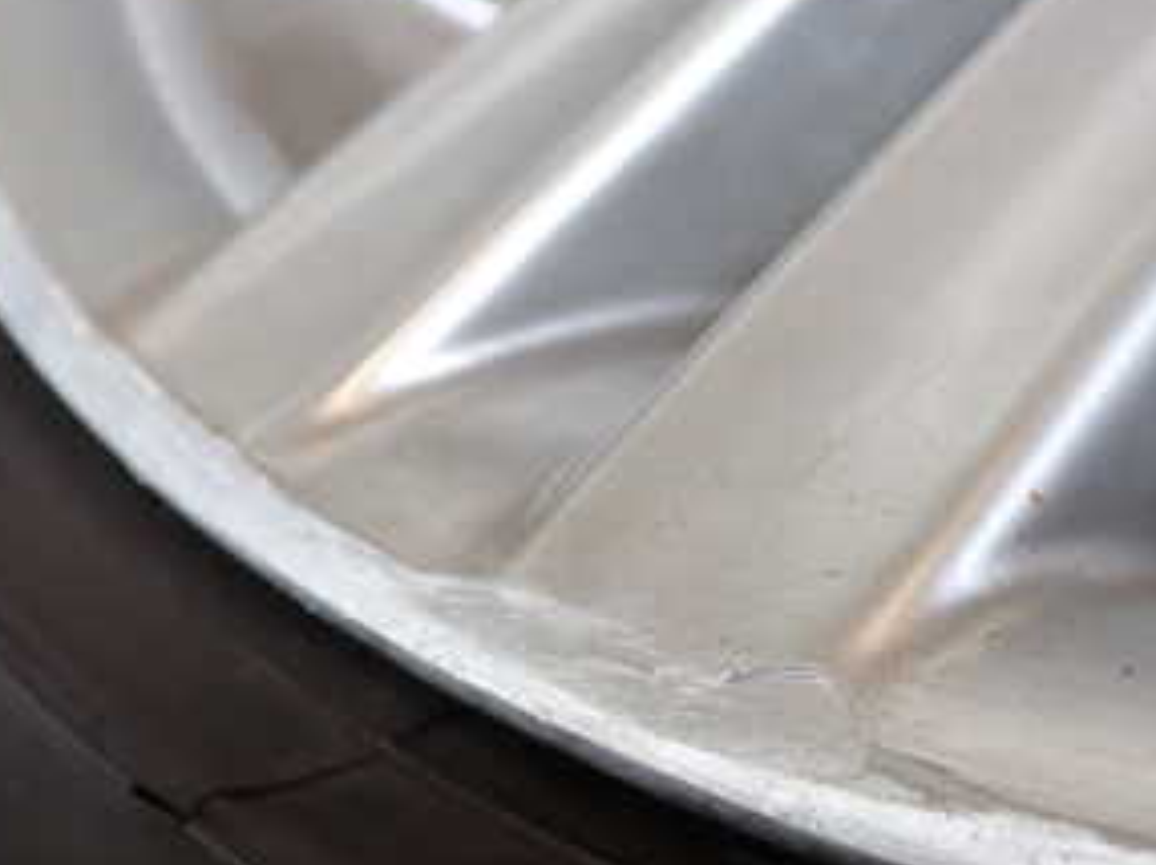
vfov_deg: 23.2
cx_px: 703
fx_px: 2102
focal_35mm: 63
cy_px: 558
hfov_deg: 30.7
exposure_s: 1/125
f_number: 2.3
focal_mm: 5.4
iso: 160
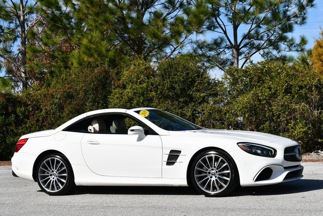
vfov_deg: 19.0
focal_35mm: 72
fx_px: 647
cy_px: 108
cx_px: 162
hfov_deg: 28.0
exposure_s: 1/400
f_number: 10
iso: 100
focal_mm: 36
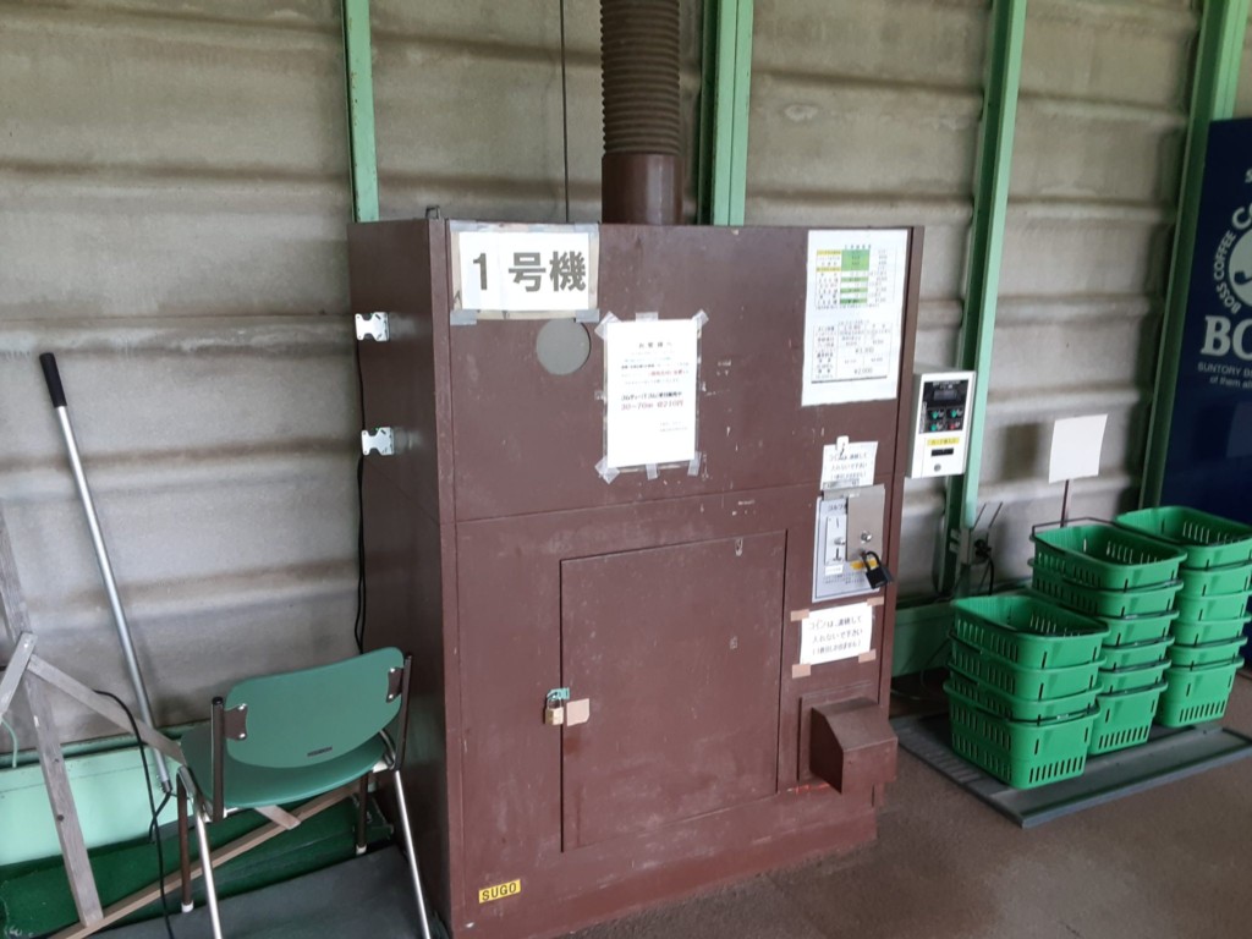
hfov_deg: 65.3
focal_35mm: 27
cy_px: 470
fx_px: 977
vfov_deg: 51.4
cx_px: 626
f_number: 1.9
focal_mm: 2.91
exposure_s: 1/50
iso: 80
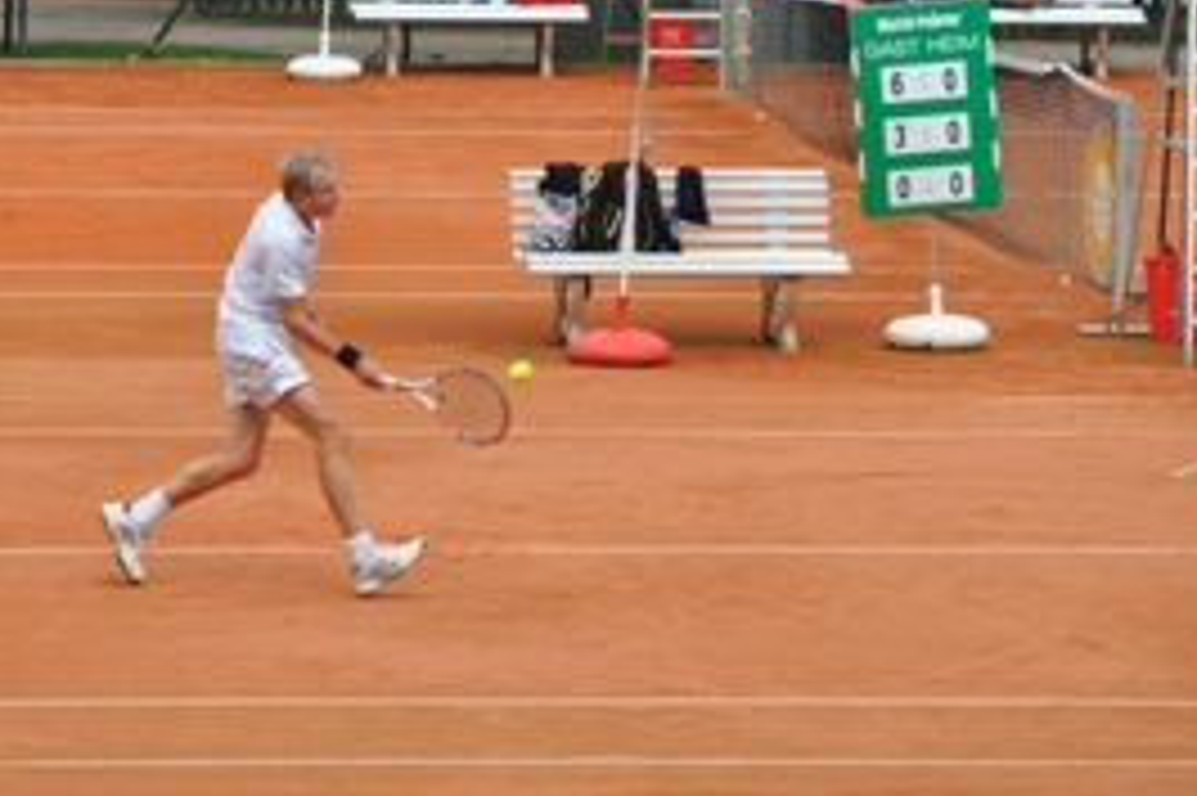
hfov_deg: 7.8
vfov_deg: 5.2
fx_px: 8800
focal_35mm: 265
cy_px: 256
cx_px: 464
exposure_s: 1/320
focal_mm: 105
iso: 200
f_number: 9
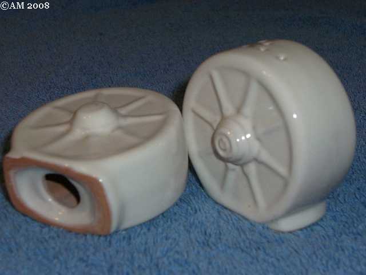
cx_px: 183
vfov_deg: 18.9
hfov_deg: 25.0
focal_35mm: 78
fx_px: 825
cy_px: 138
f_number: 8.6
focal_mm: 16.3
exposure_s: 1/30
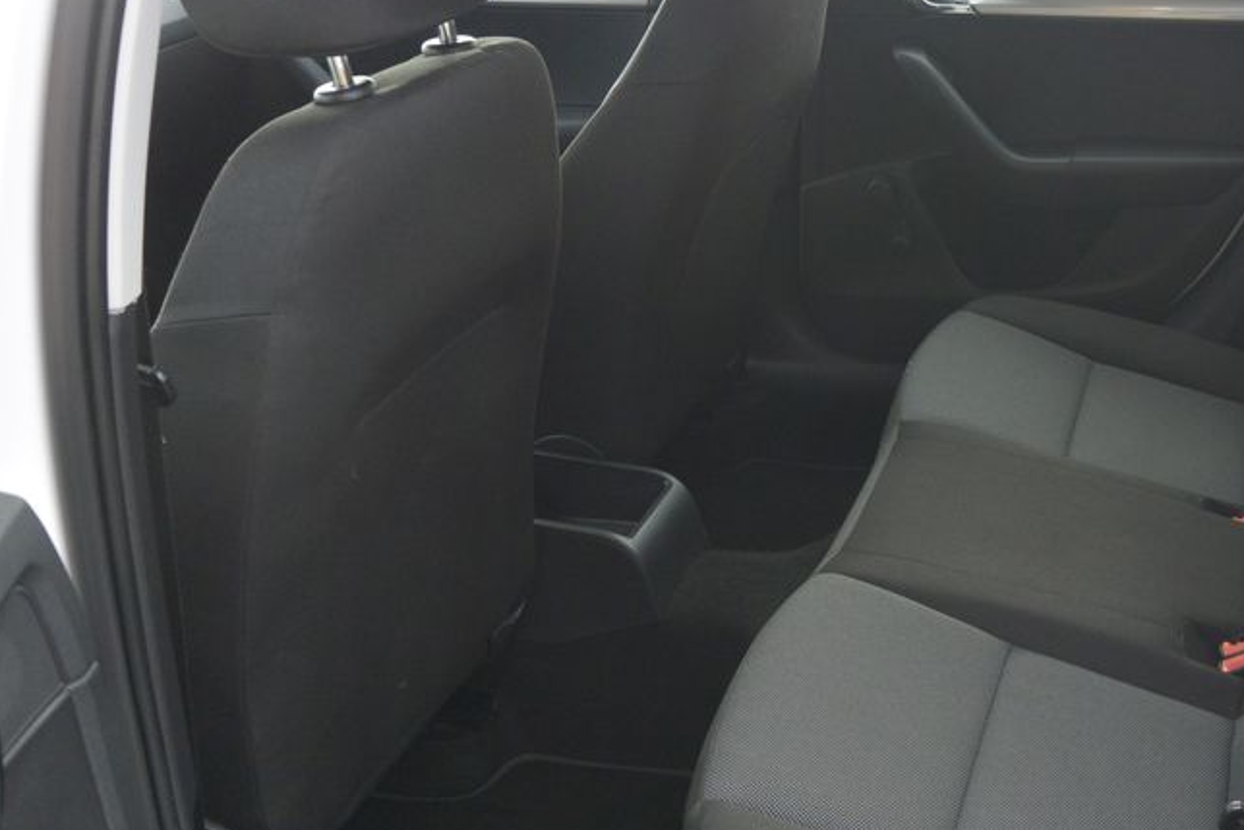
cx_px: 952
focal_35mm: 43
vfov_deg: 31.0
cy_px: 545
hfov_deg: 43.8
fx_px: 1486
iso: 200
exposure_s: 1/125
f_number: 3.5
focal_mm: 10
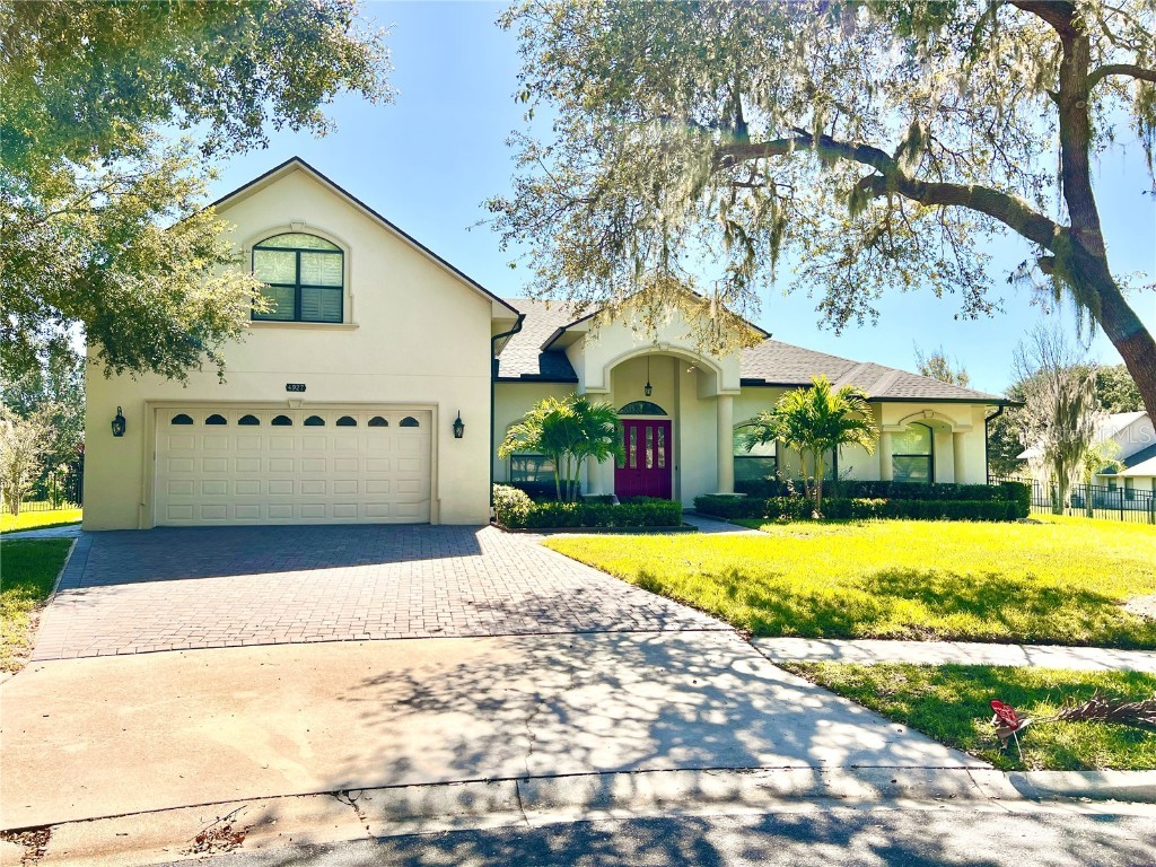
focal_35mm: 26
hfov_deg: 67.3
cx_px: 578
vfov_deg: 53.1
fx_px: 868
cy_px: 434
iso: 50
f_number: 1.5
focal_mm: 5.7
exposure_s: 1/3257
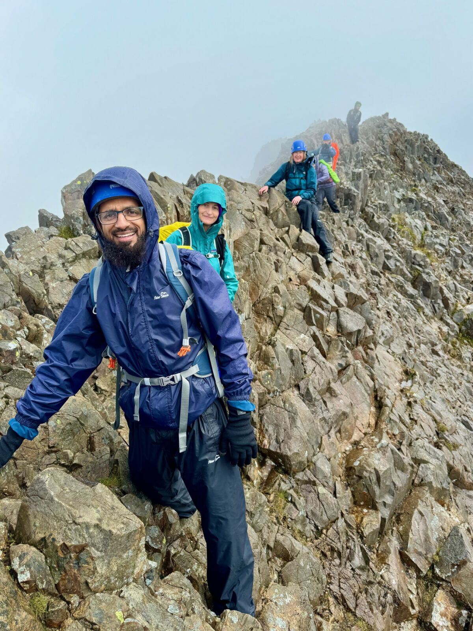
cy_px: 316
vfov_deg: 71.6
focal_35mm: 24
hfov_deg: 56.8
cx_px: 236
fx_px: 437
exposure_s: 1/2105
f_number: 1.78
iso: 80
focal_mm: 6.76
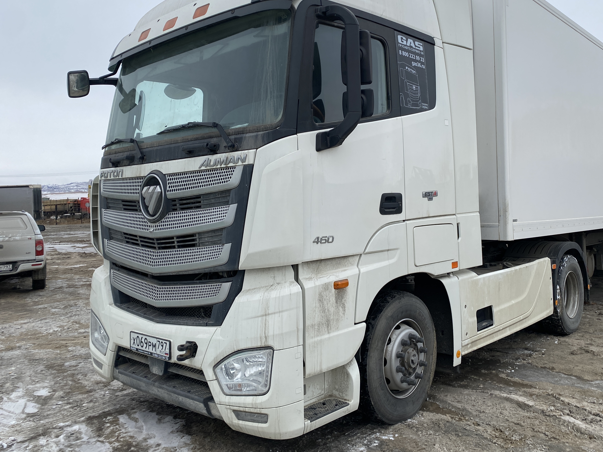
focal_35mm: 31
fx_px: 540
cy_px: 186
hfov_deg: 58.1
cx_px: 350
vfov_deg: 45.2
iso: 32
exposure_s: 1/1727
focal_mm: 4.25
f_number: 1.8
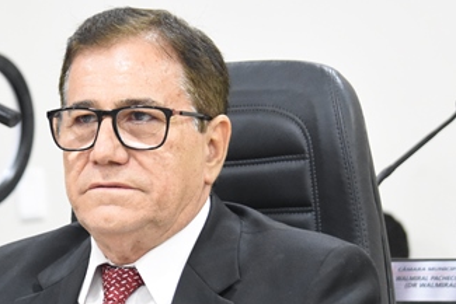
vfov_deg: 6.6
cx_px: 128
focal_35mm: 207
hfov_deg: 9.9
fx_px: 2623
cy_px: 249
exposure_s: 1/50
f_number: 5
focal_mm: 70
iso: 4000
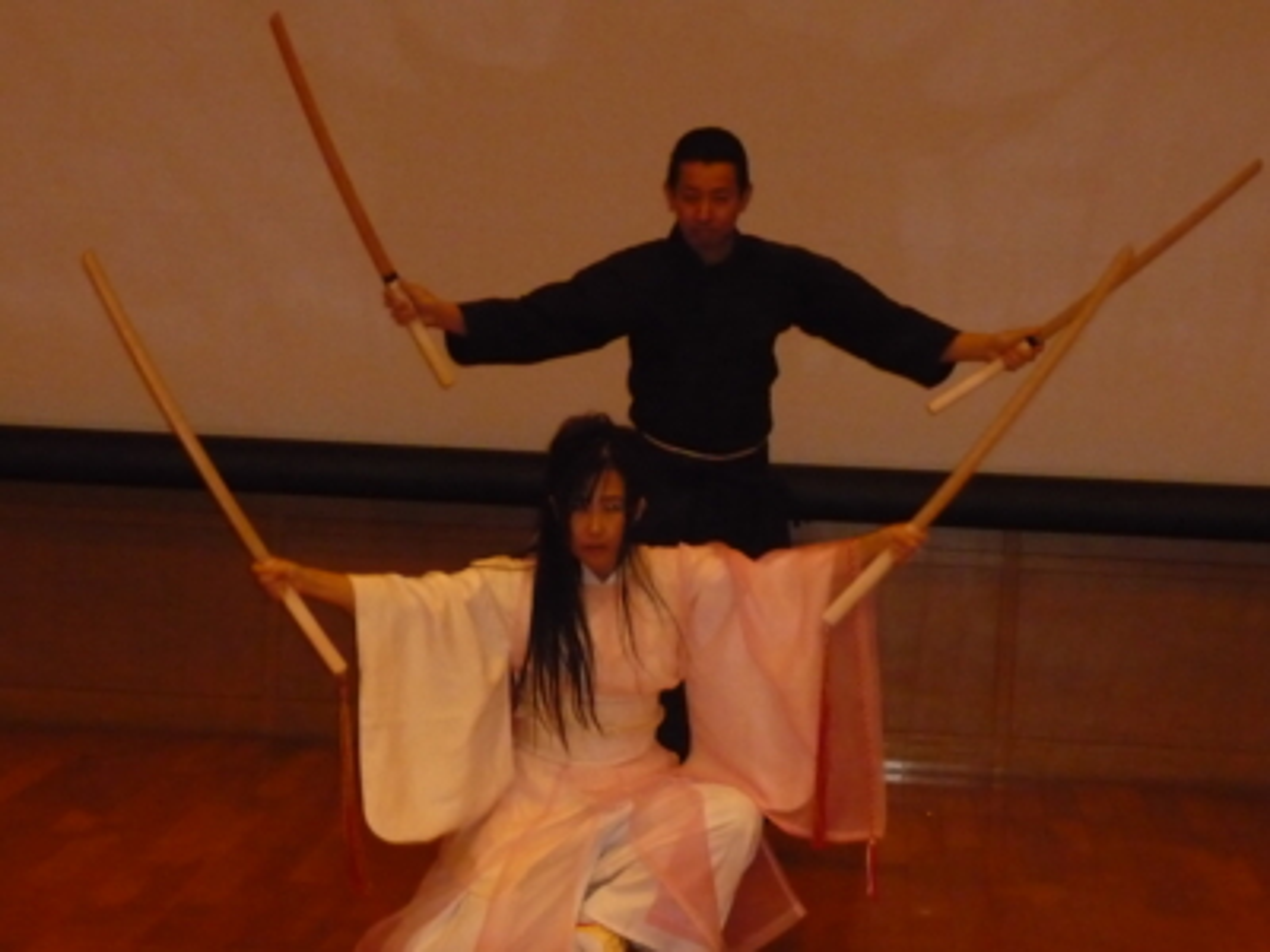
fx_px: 4146
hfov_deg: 17.4
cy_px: 476
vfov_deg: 13.1
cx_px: 635
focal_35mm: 113
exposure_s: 1/50
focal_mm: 14.6
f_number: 4.6
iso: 800
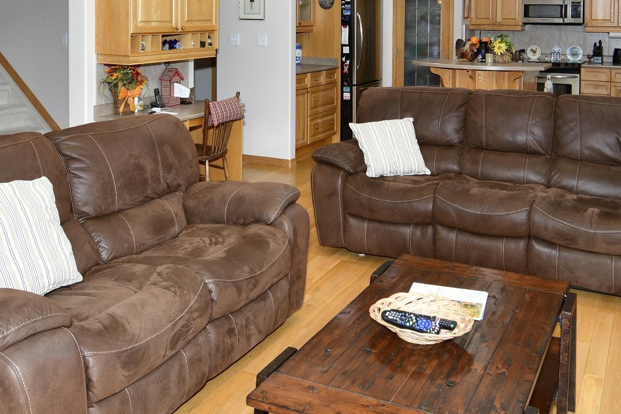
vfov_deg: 33.8
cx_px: 368
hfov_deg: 51.6
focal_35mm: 37
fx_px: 638
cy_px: 32
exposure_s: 1/100
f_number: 4
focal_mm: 12
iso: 400
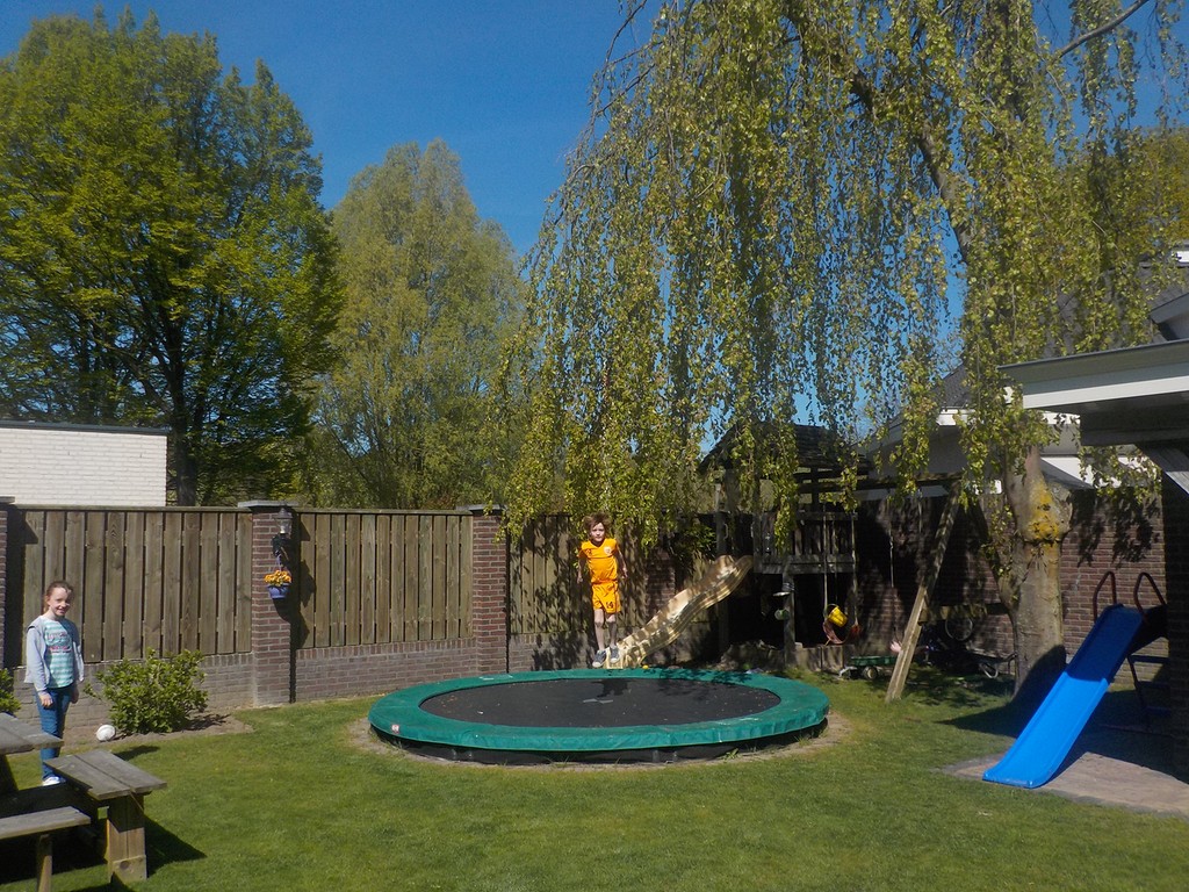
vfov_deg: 46.8
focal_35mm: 30
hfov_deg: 60.0
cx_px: 594
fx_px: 1030
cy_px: 446
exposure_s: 1/500
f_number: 6.6
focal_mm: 4.1
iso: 125
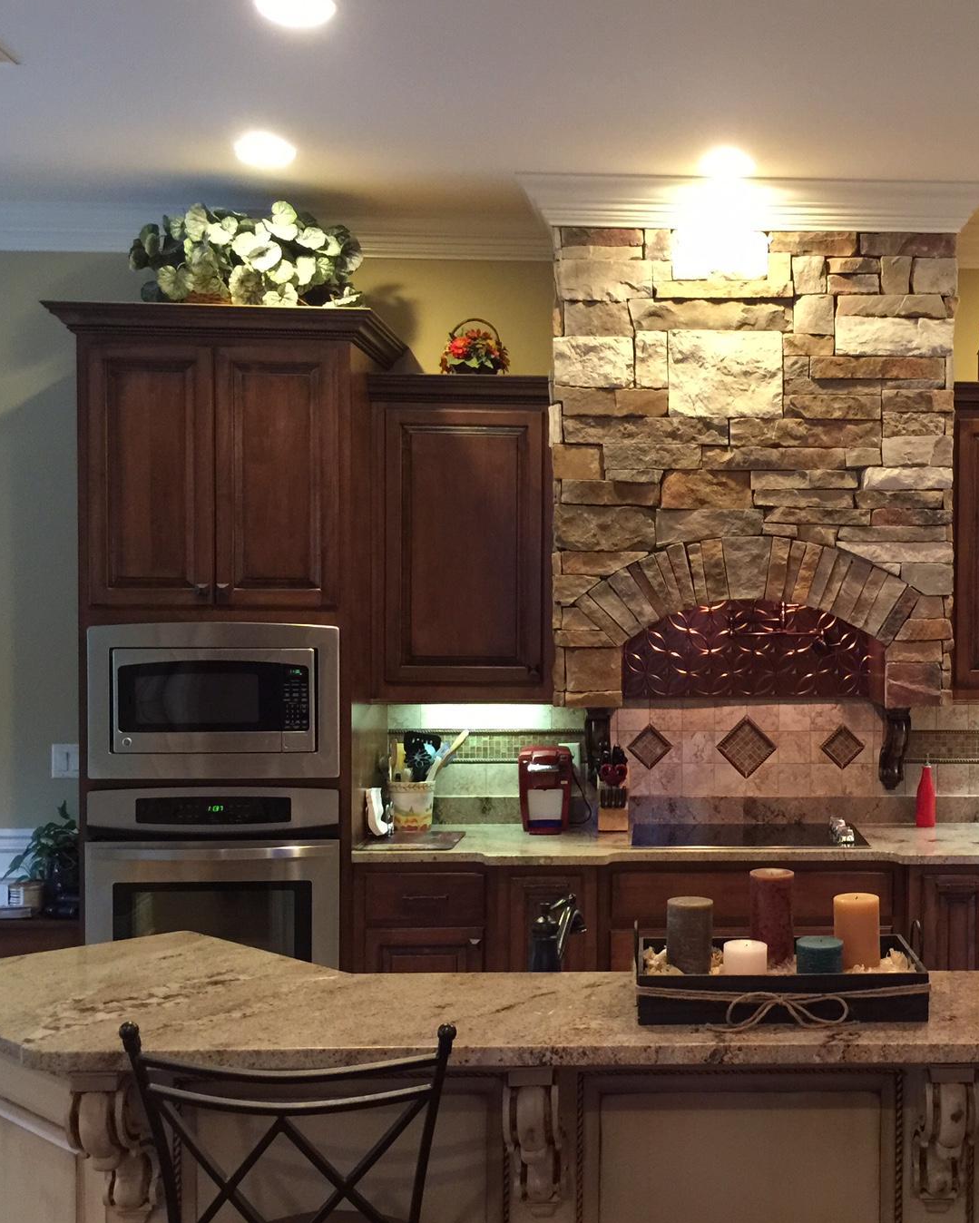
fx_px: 1557
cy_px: 653
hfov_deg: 33.9
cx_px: 779
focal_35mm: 43
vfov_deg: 42.9
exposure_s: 1/10
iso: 125
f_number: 2.2
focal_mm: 4.15
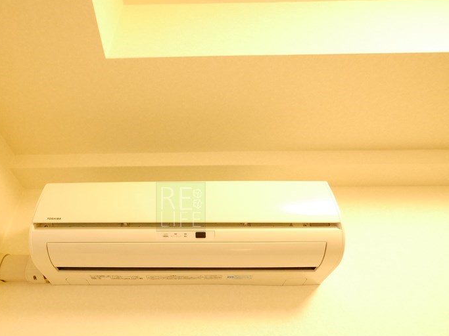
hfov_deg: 78.1
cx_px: 181
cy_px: 207
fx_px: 272
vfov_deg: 62.7
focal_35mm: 21
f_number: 4
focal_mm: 7
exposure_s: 1/60
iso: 2500
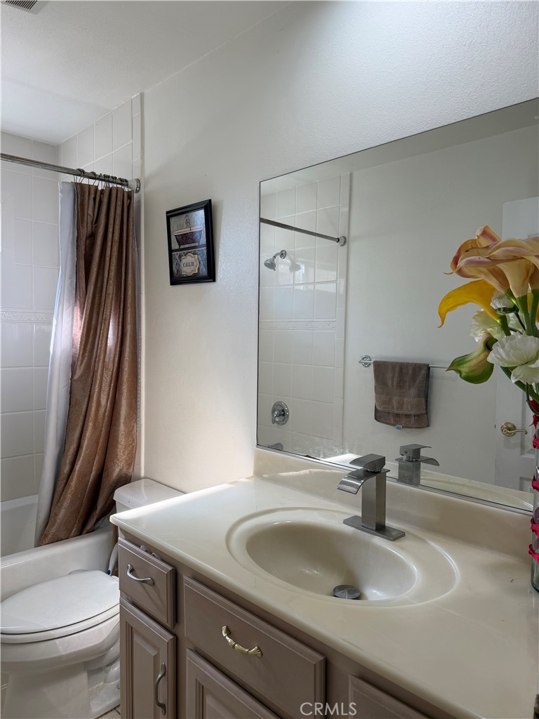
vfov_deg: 71.6
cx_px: 270
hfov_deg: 56.8
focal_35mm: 24
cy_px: 360
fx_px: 498
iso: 80
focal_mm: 6.76
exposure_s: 1/314
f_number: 1.78
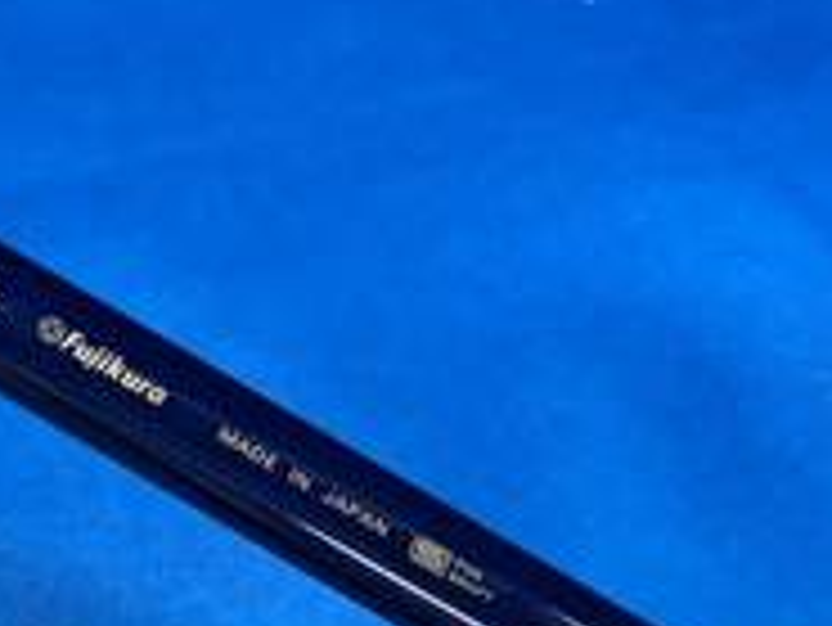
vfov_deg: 16.4
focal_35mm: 90
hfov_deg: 20.8
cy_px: 185
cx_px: -54
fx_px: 2165
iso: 125
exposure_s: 1/60
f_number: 1.8
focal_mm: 4.25
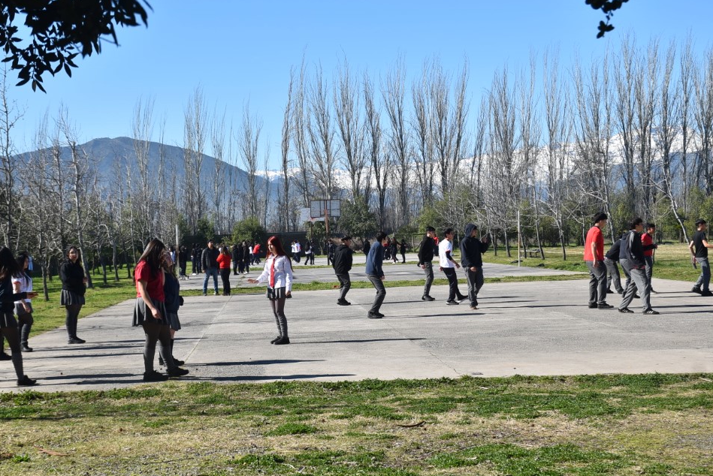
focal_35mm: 69
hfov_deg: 29.2
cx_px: 298
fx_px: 1367
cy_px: 225
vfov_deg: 19.8
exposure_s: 1/320
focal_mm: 38
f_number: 9
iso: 100
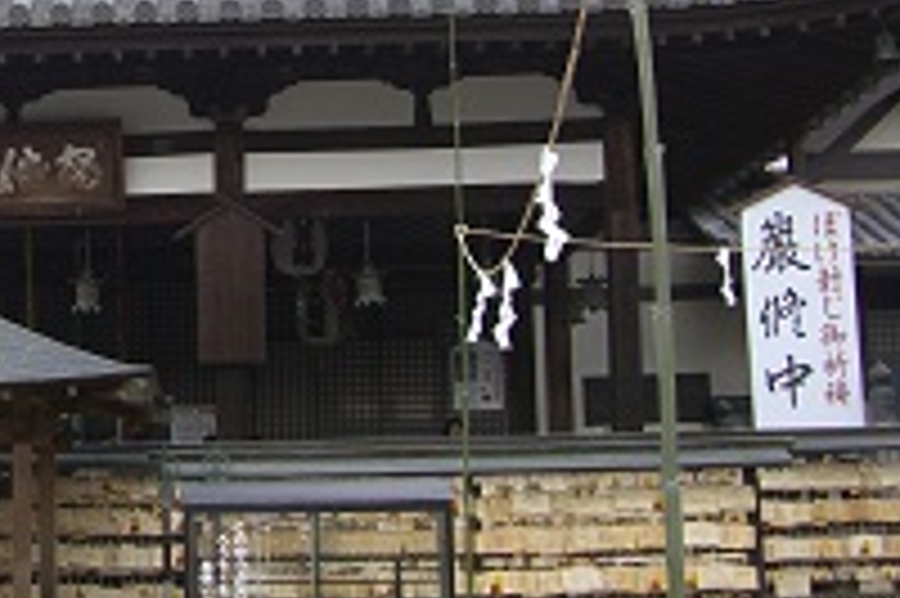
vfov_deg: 17.1
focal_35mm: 79
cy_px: 108
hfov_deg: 24.9
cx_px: 81
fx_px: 1973
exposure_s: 1/160
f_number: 2.8
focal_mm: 7.9
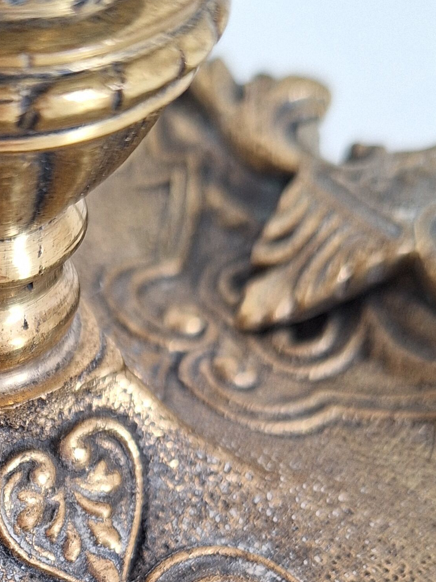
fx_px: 1058
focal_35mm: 63
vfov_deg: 28.4
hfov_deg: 22.3
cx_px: -7
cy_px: 610
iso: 64
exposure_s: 1/50
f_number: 1.8
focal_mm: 5.54
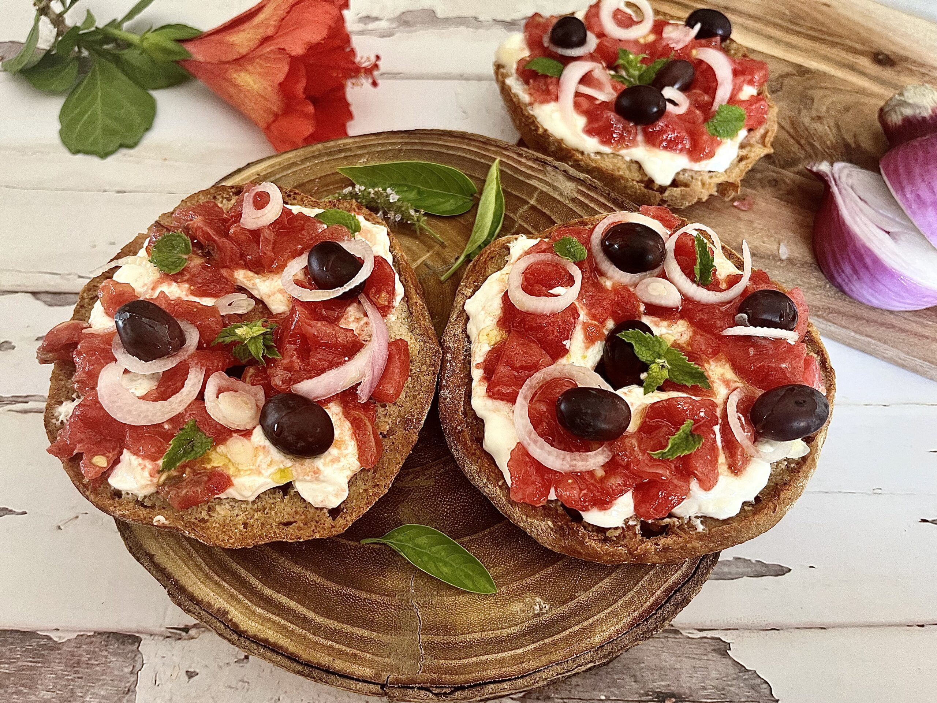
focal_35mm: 26
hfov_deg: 67.3
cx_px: 468
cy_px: 352
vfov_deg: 53.1
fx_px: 704
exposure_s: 1/60
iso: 200
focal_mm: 5.1
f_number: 1.6
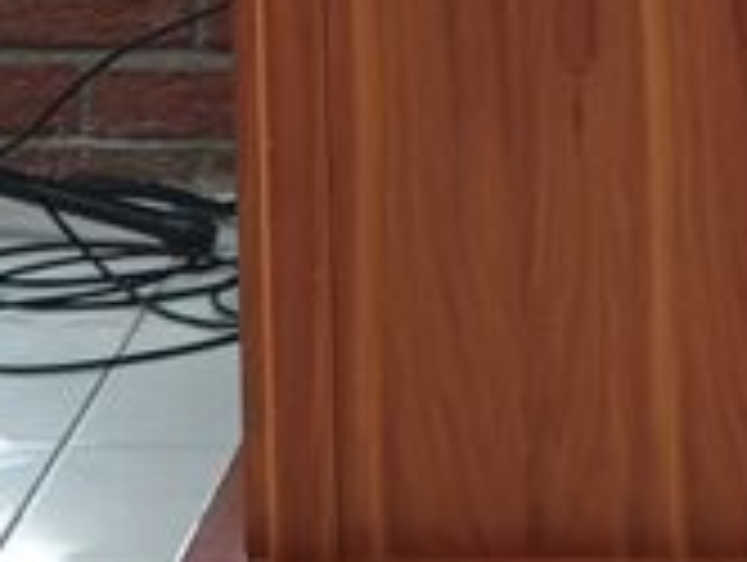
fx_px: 6483
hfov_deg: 6.6
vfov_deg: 4.8
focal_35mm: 300
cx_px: 526
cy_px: -994
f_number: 2.4
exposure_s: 1/30
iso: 100
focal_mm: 6
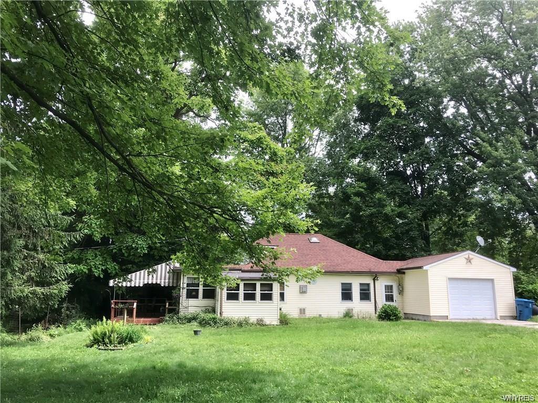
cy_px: 202
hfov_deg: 63.4
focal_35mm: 28
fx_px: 435
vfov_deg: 49.7
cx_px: 269
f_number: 1.8
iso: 20
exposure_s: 1/556
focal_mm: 3.99
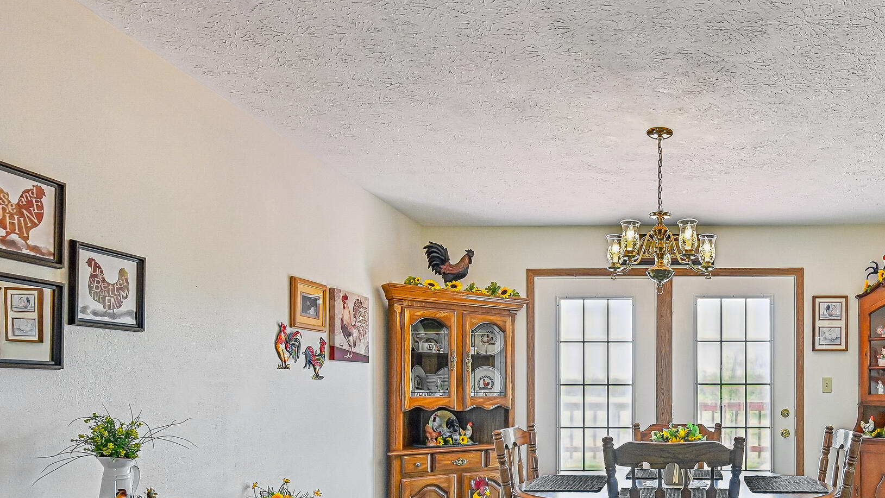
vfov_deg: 41.4
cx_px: 658
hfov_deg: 65.8
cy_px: 384
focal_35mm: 27
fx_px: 634
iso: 400
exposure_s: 1/90
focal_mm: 14
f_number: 4.8
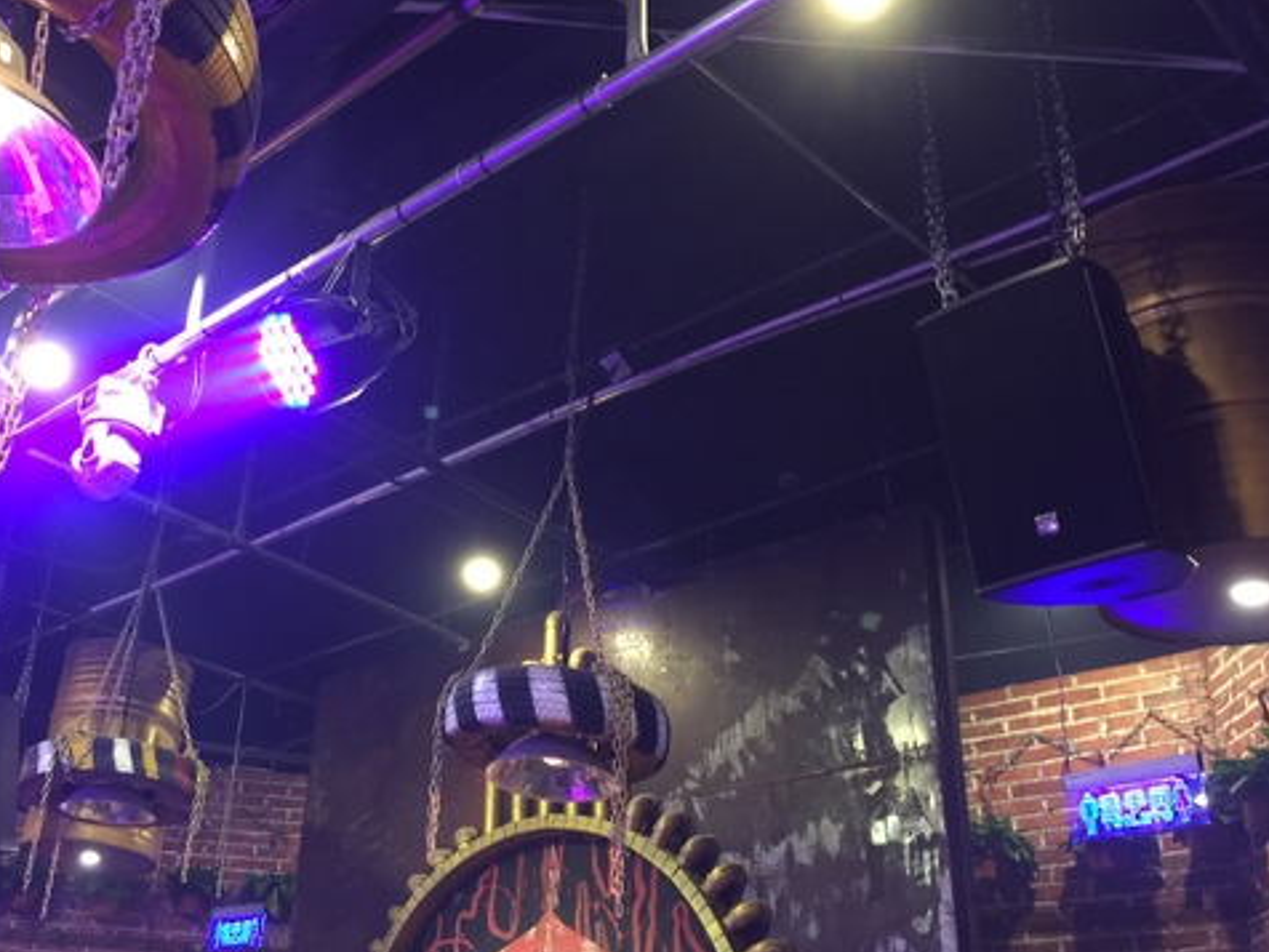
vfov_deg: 36.8
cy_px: 504
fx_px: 1430
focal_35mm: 39
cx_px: 437
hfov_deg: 47.2
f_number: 2.2
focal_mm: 4.15
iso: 125
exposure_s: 1/10
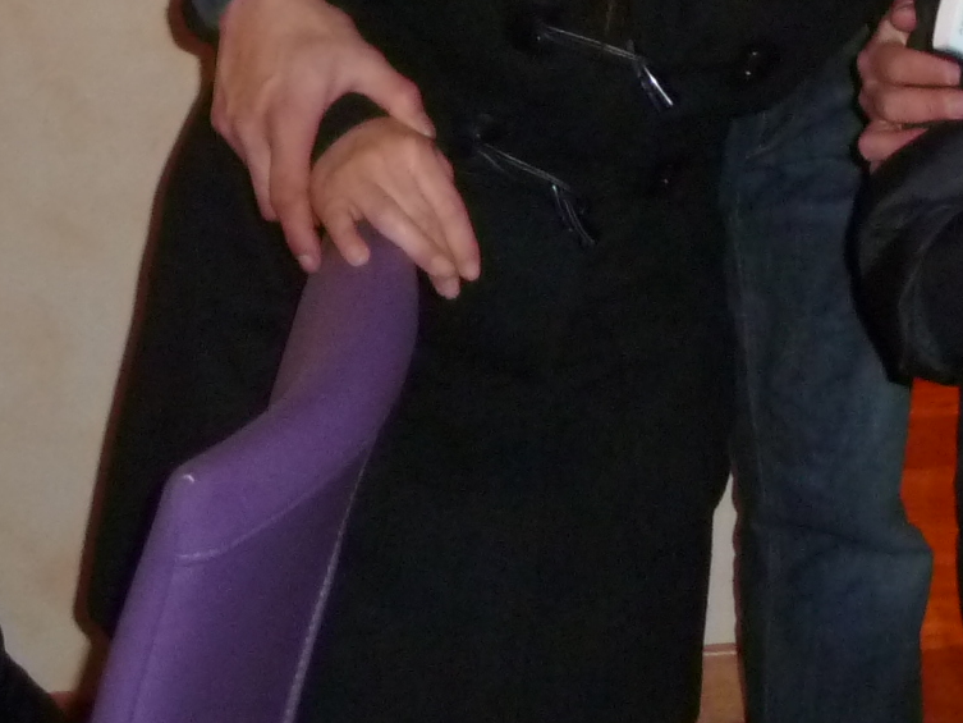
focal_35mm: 102
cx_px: 1081
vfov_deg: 13.6
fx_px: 2838
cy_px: -402
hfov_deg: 18.5
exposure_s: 1/30
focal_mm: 5
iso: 320
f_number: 3.4
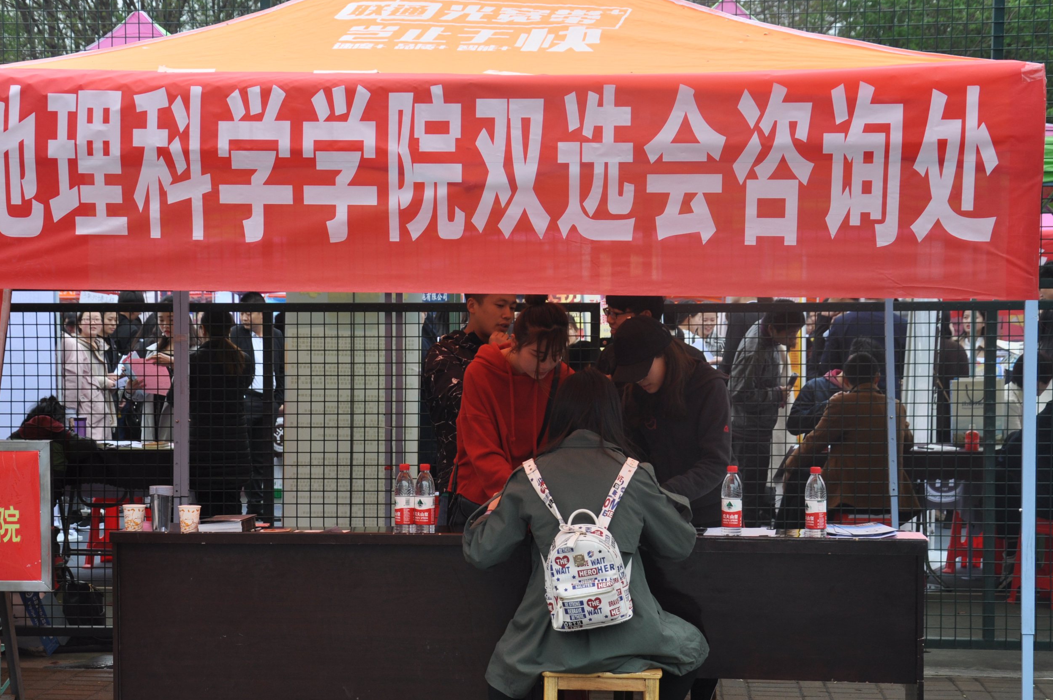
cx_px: 482
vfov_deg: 7.7
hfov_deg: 11.6
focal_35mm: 178
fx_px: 5200
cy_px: 413
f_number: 6.3
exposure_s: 1/160
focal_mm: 92
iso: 200
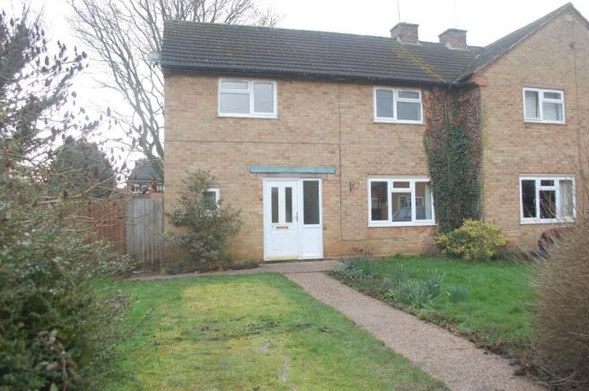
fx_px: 441
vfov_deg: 47.8
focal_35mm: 27
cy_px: 196
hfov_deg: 67.4
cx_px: 294
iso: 400
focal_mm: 18
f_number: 5
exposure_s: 1/100
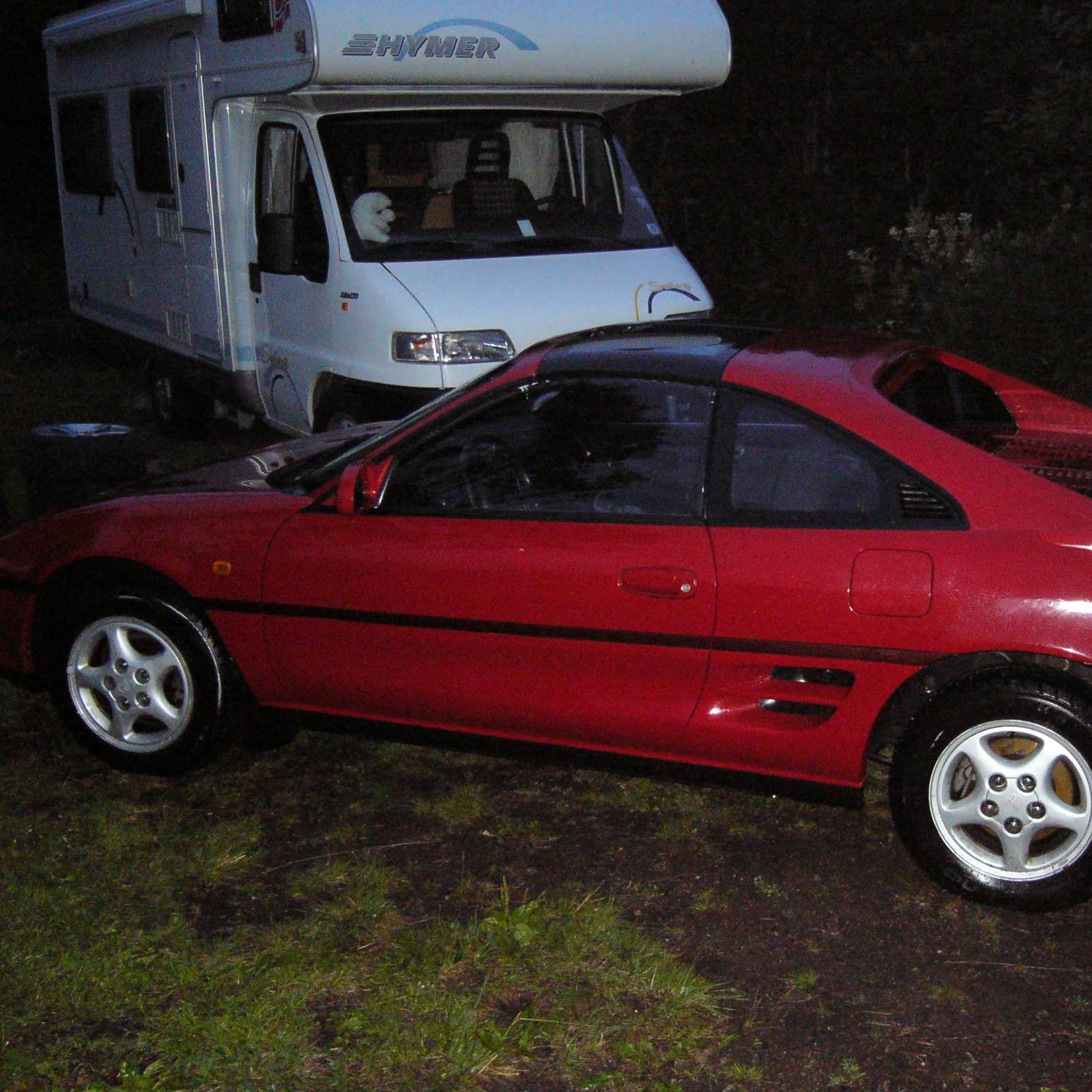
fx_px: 1535
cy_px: 564
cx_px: 684
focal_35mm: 43
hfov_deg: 38.9
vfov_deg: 39.2
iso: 400
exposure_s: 1/60
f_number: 2.8
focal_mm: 5.8
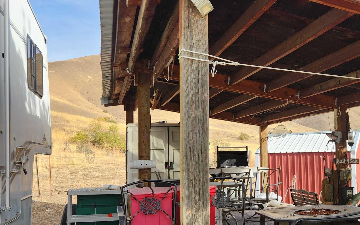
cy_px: 130
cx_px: 279
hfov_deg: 41.9
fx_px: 451
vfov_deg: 28.0
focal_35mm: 46
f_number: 1.8
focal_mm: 5.4
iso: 20
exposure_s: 1/697
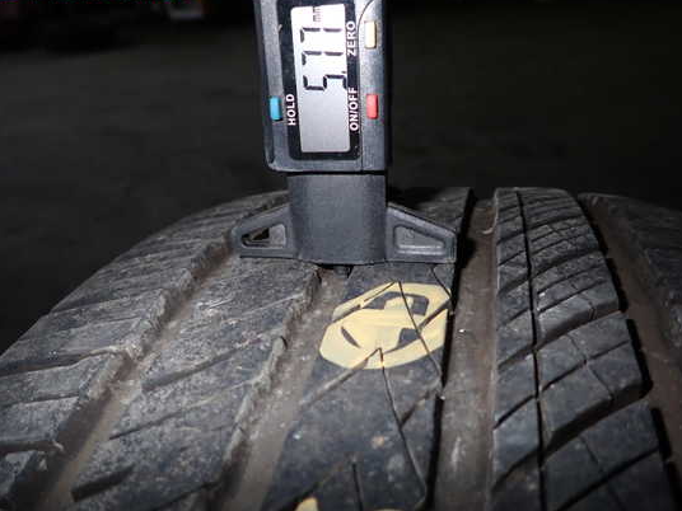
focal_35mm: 28
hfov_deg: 63.4
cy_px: 259
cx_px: 338
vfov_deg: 49.7
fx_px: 552
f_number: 5.6
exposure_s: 1/30
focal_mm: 4.5
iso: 200
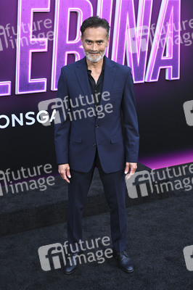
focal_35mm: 43
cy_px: 145
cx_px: 96
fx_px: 346
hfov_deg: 31.1
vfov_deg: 45.5
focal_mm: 43
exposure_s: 1/320
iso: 1600
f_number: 5.6
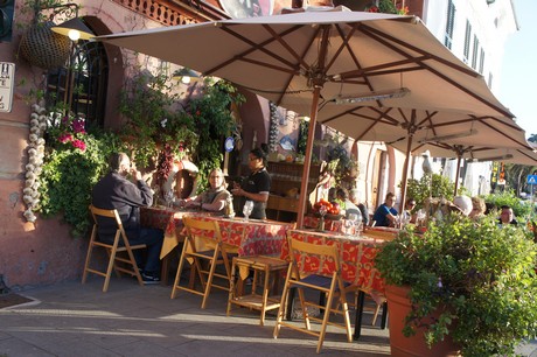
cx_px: 268
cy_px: 178
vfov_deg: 38.3
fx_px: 514
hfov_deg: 55.1
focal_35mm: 34
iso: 500
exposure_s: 1/250
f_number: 5.6
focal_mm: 23
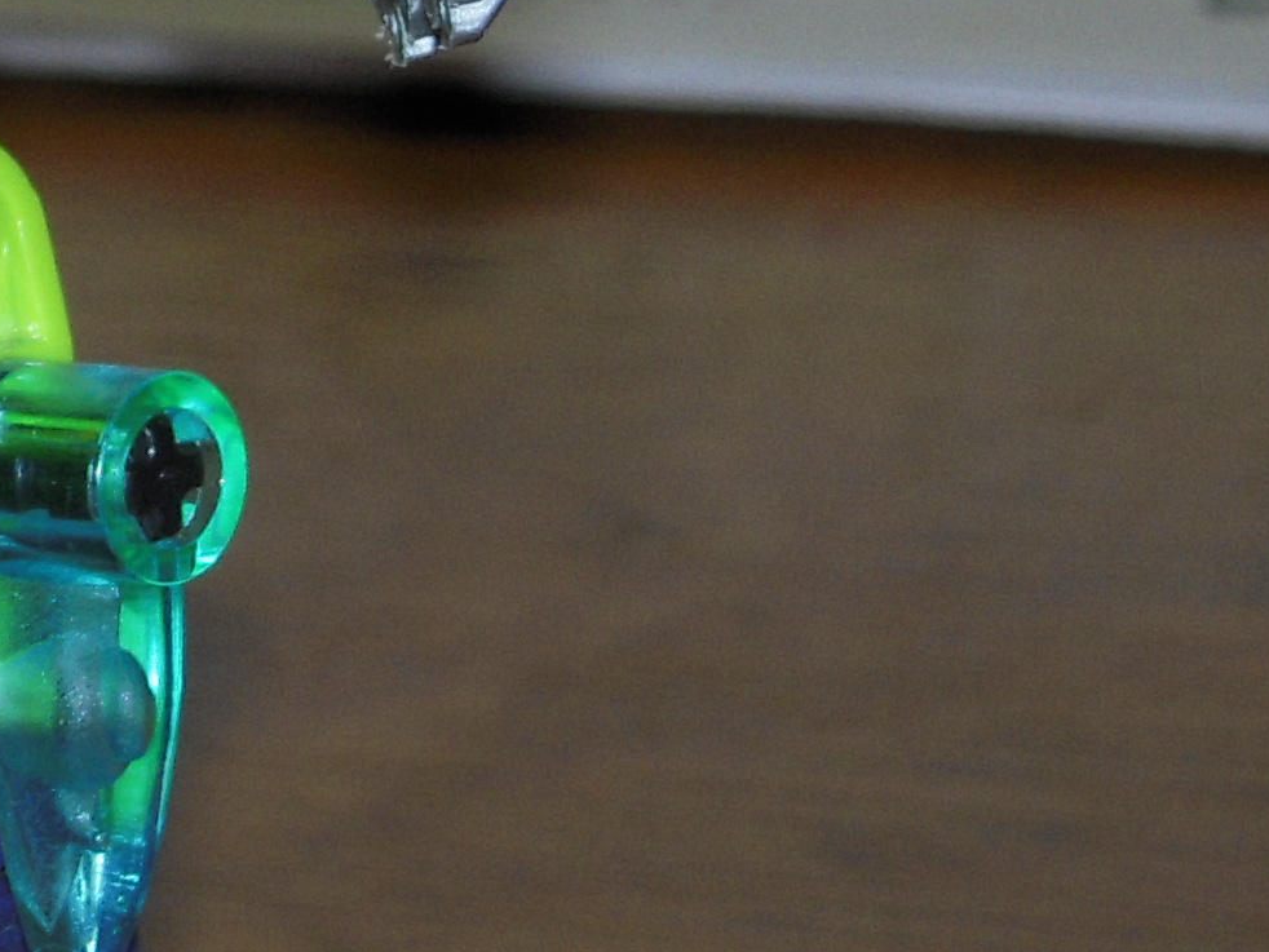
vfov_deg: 4.1
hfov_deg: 5.4
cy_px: 97
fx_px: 13347
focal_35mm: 364
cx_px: -351
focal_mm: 17.4
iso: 100
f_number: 5.3
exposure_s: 1/60
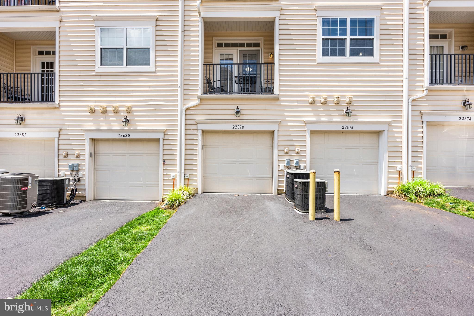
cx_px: 237
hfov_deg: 96.7
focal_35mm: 16
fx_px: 211
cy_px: 158
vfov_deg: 73.8
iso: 1000
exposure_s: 1/640
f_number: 8
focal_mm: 16
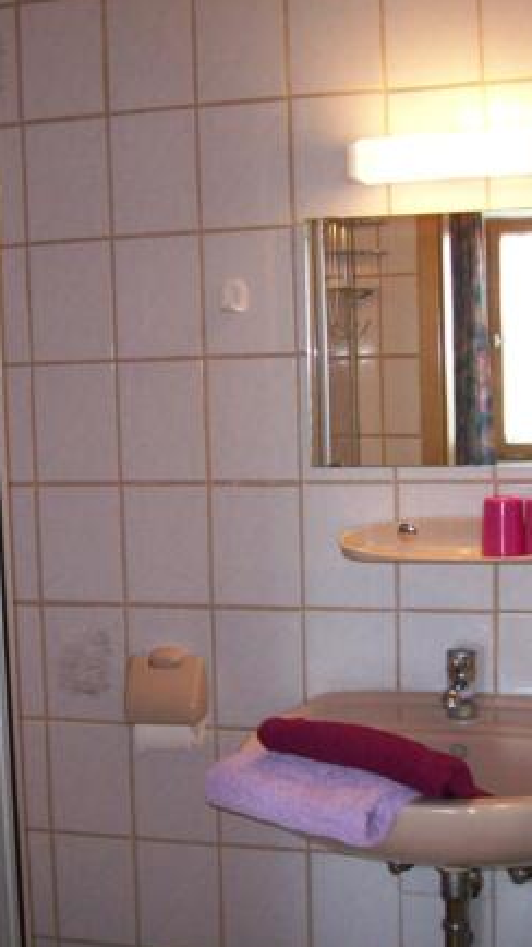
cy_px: 474
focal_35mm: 53
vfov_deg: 39.2
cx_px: 182
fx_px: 1330
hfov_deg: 22.5
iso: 200
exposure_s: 1/64
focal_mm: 6
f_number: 2.7
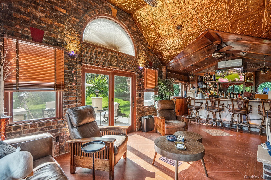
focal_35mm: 16
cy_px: 90
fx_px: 120
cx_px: 136
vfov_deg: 73.7
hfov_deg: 96.7
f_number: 6.3
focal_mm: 16
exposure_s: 1/80
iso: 640
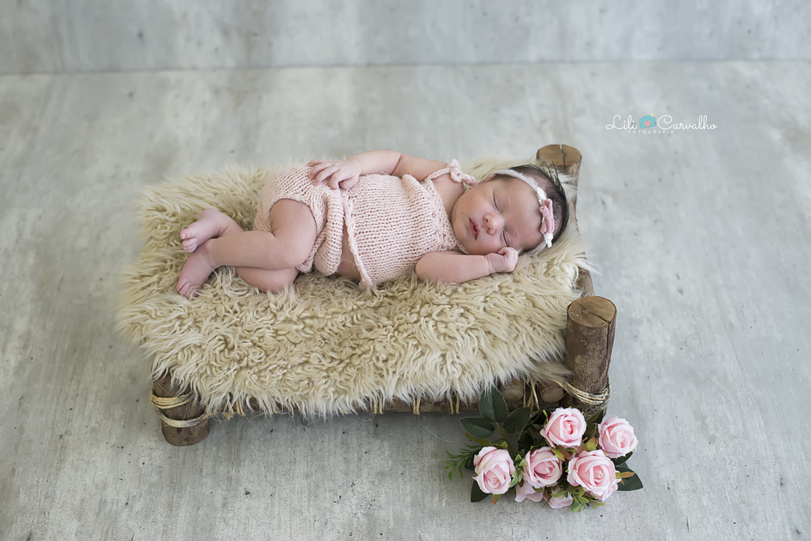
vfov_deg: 27.0
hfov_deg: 39.6
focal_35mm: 50
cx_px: 406
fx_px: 1127
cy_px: 270
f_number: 3.5
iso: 1600
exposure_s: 1/125
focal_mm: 50
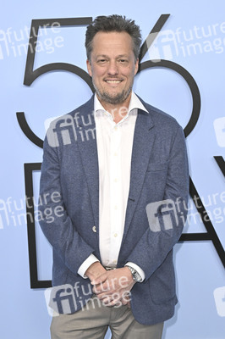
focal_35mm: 59
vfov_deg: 34.0
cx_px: 112
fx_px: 554
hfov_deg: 23.0
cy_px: 170
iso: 1600
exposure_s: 1/320
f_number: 6.3
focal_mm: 59
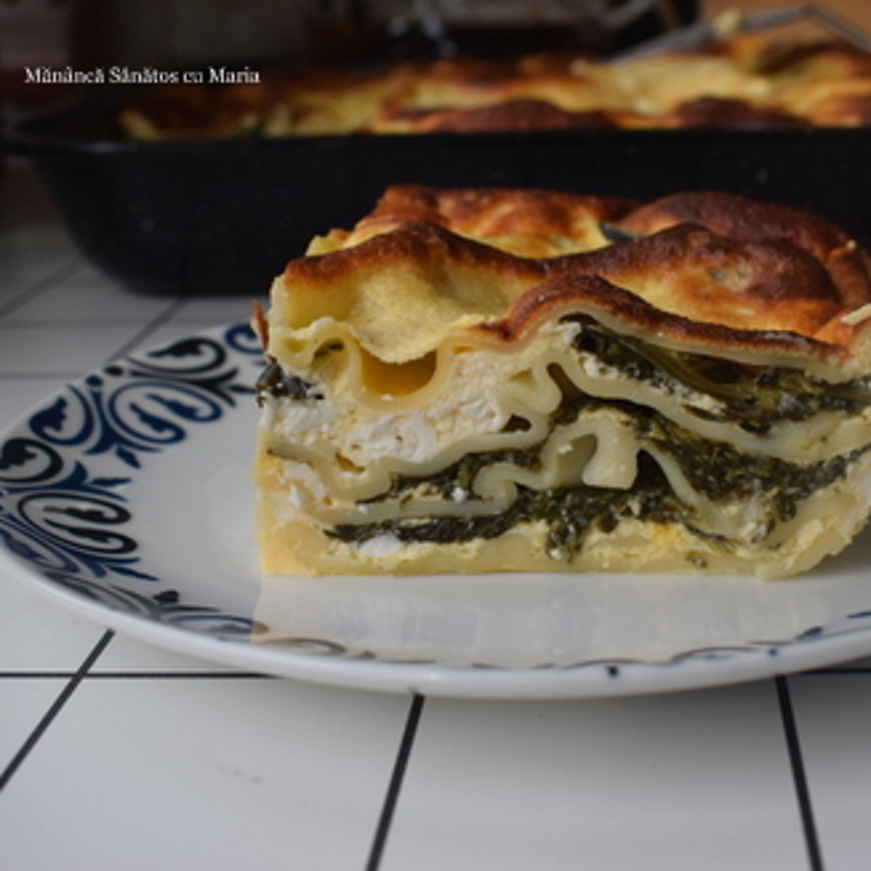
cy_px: 434
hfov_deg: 32.0
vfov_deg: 32.4
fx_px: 1499
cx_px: 615
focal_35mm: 53
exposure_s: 1/200
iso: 400
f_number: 7.1
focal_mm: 27
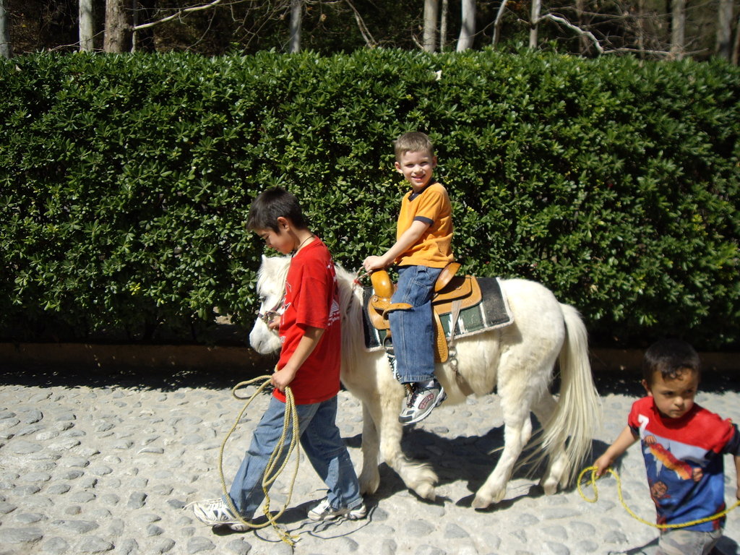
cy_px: 278
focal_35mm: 38
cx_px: 370
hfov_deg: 49.0
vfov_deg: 37.7
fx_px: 812
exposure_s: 1/1250
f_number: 2.7
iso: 50
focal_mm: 6.2
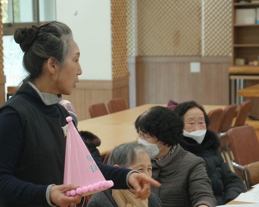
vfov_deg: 11.4
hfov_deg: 14.2
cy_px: 110
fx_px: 1040
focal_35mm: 136
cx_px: 117
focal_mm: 67
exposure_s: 1/100
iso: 1000
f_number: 5.6
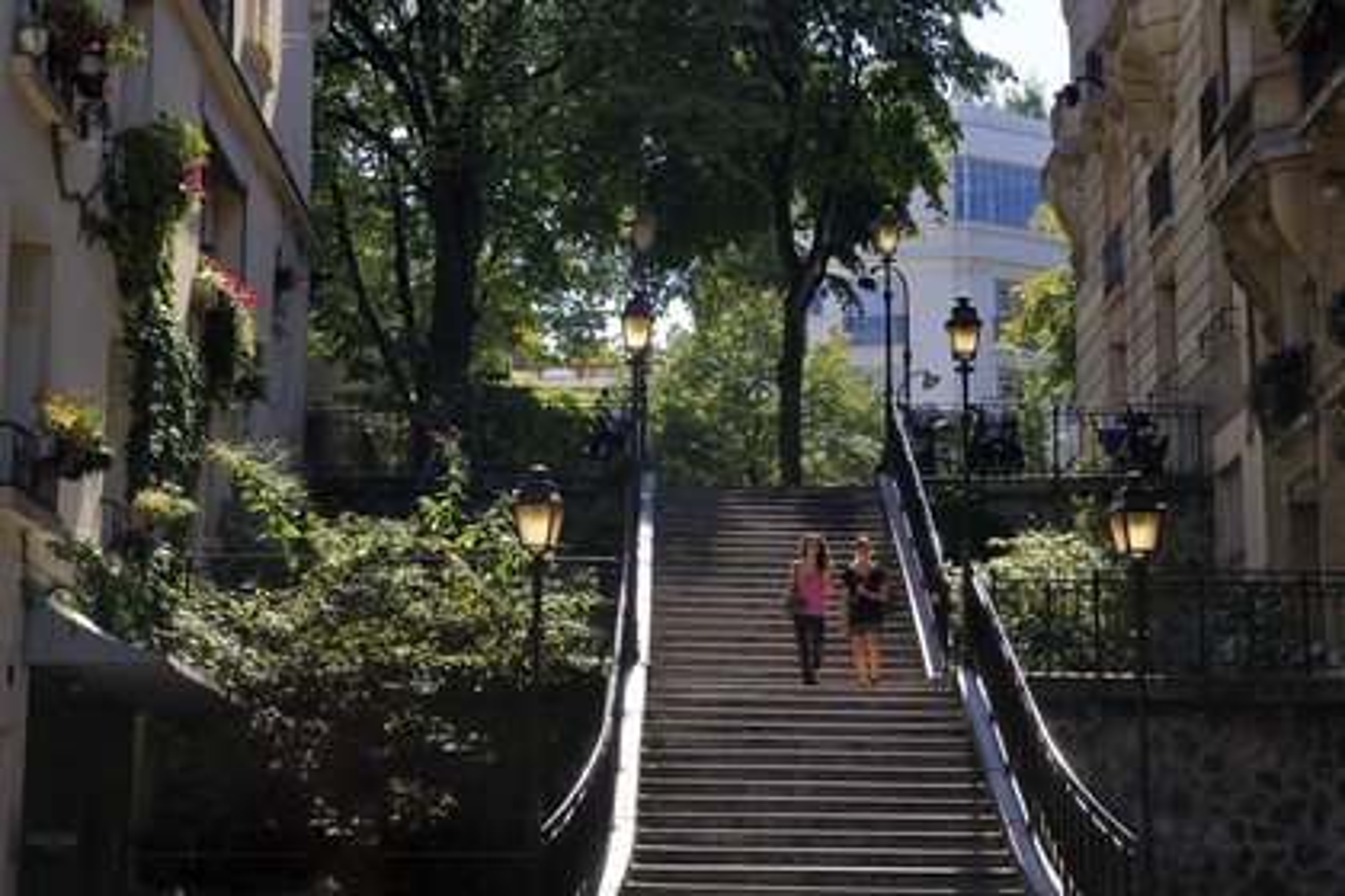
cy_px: 448
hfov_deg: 28.8
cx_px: 672
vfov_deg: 19.5
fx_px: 2615
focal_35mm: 70
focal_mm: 70
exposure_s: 1/160
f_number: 11
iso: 200
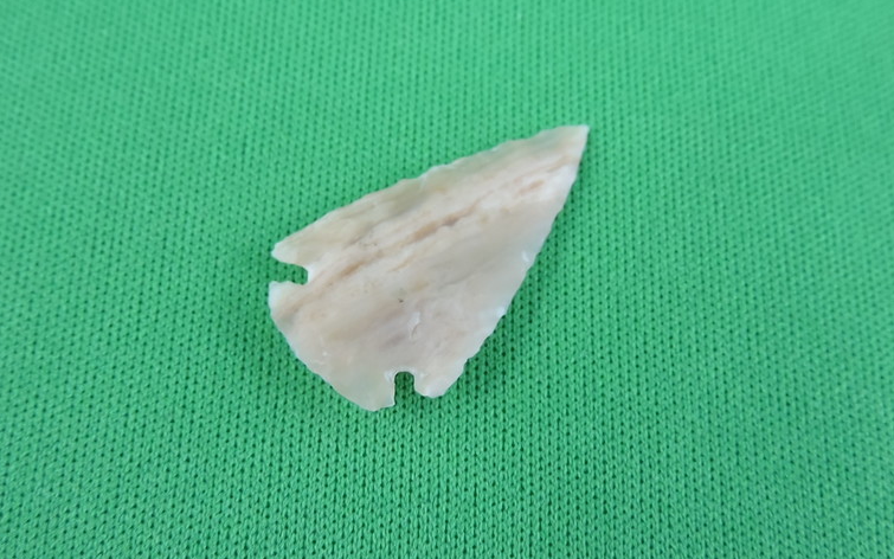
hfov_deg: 51.5
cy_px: 264
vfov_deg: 33.6
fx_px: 926
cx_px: 439
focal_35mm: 38
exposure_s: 1/125
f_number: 3.8
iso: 800
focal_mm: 6.3
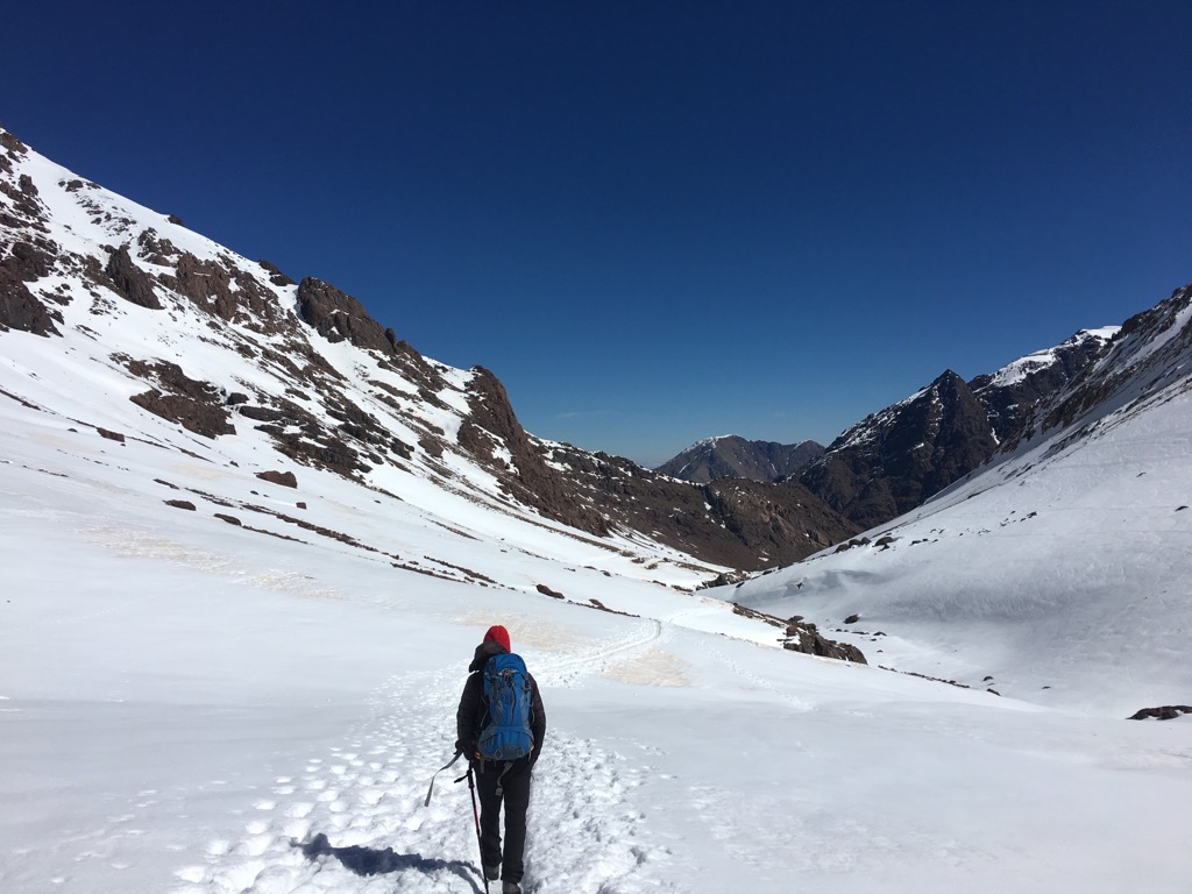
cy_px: 447
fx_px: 999
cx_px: 596
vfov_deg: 48.2
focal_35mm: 29
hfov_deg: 61.7
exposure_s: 1/5495
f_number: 2.2
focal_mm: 4.15
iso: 25
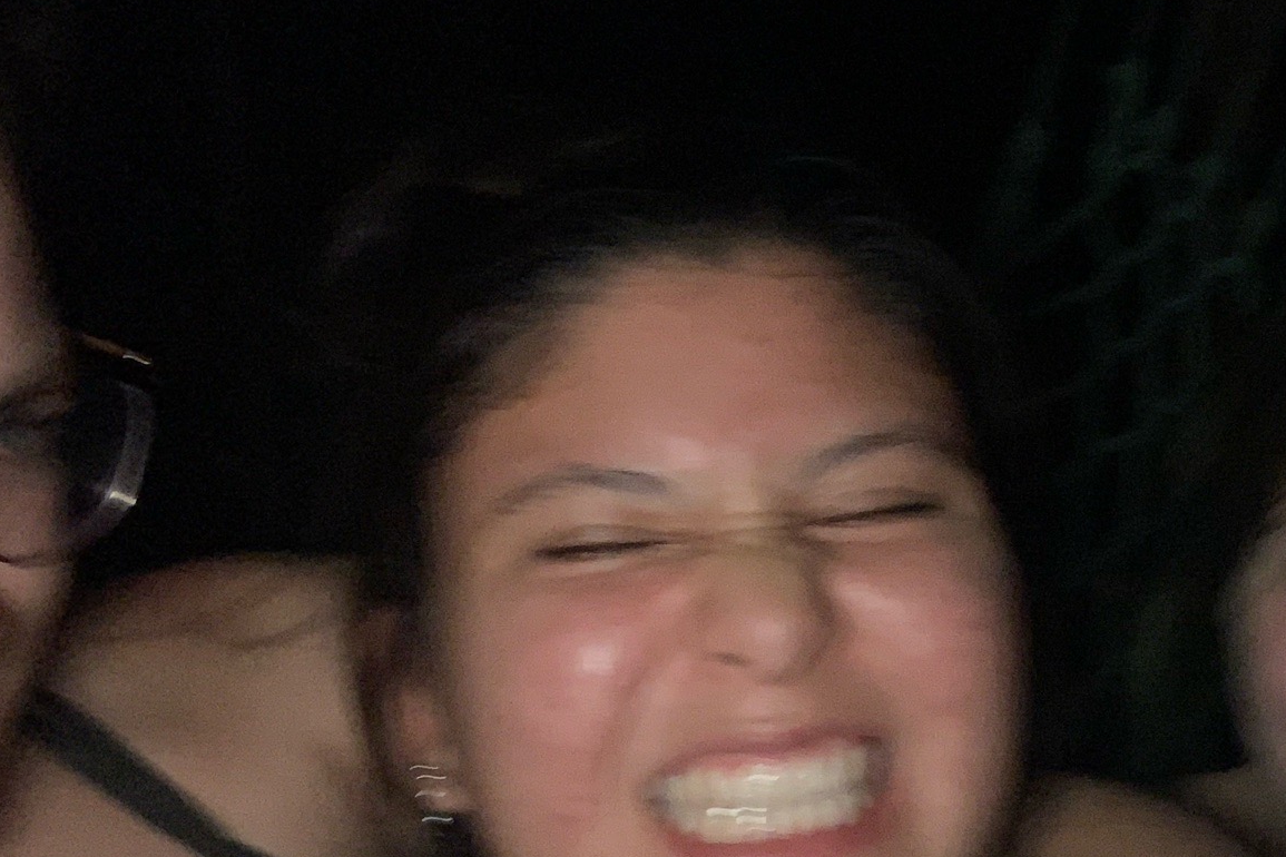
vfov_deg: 23.0
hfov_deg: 33.1
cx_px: 993
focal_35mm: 59
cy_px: 477
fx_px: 2107
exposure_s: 1/16
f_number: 2.2
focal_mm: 2.87
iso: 320
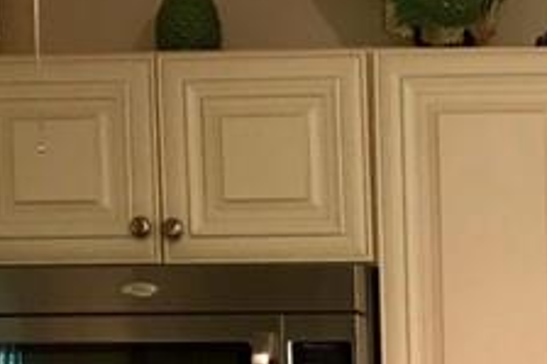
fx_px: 2019
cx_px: 855
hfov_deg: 14.3
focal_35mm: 133
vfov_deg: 10.0
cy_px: 547
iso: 50
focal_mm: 3.99
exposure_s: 1/15
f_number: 1.8
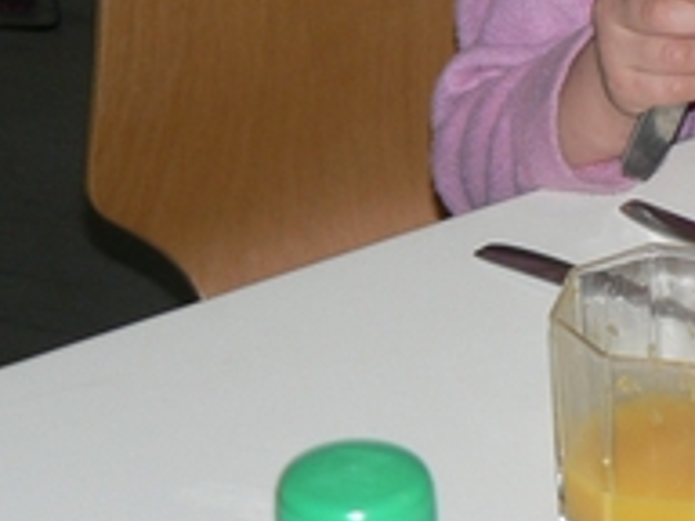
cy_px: -112
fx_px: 4799
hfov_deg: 8.2
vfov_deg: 6.2
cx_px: 863
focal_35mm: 239
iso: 100
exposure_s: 1/60
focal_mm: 14.3
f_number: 3.2
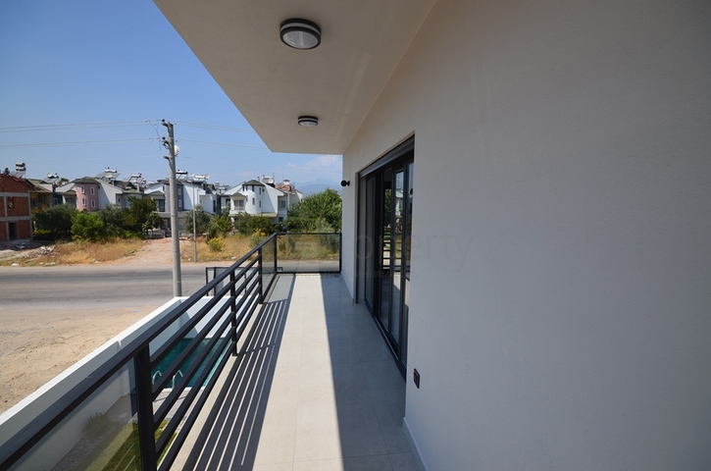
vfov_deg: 71.8
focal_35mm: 16
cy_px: 236
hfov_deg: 95.1
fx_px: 325
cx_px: 356
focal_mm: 11
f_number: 11
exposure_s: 1/400
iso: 200
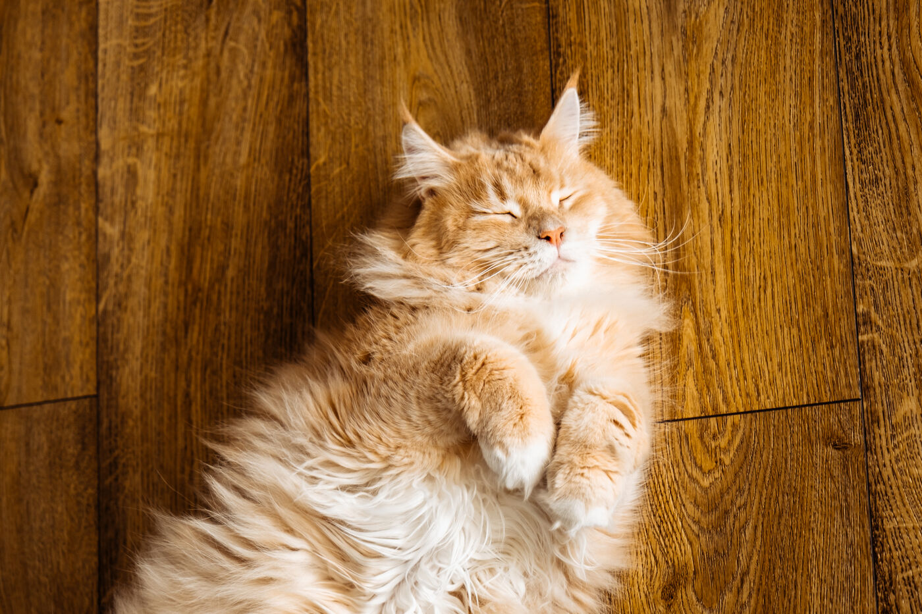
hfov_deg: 27.7
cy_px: 307
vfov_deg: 18.7
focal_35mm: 73
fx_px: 1869
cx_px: 461
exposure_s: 1/15
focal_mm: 48.5
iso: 160
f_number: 4
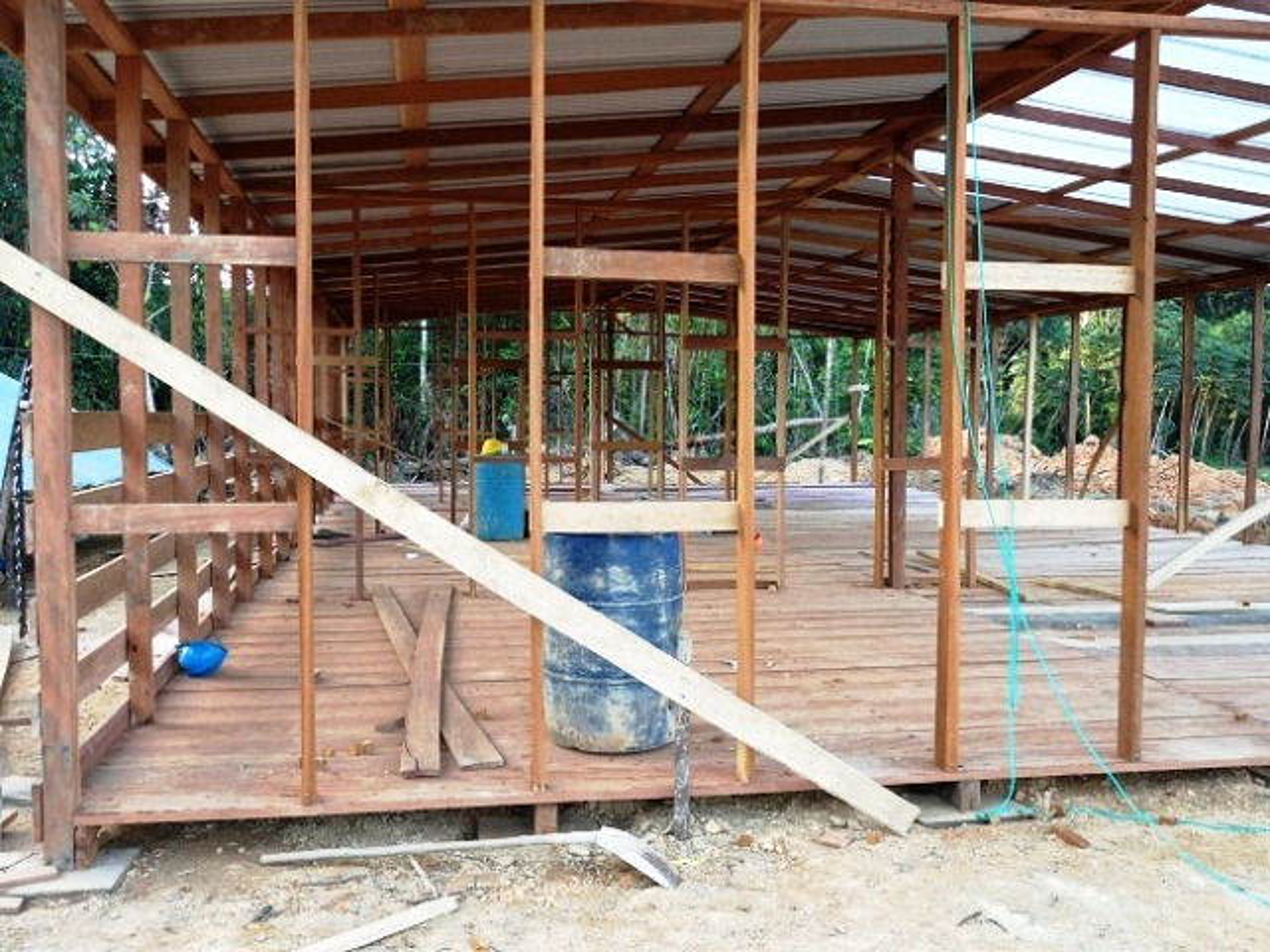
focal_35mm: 31
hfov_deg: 58.4
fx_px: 1137
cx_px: 635
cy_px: 476
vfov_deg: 45.4
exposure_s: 1/40
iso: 100
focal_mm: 5.6
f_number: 3
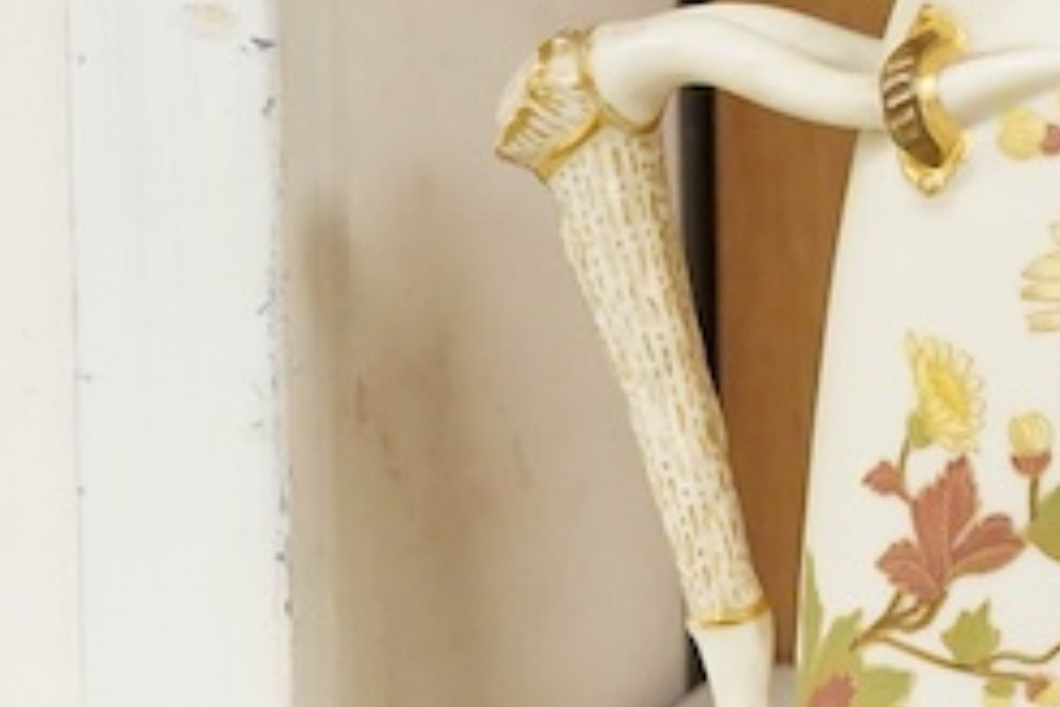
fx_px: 6065
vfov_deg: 6.6
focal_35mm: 206
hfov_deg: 9.4
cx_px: 2066
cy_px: -69
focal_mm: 30
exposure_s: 1/160
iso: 2500
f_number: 9
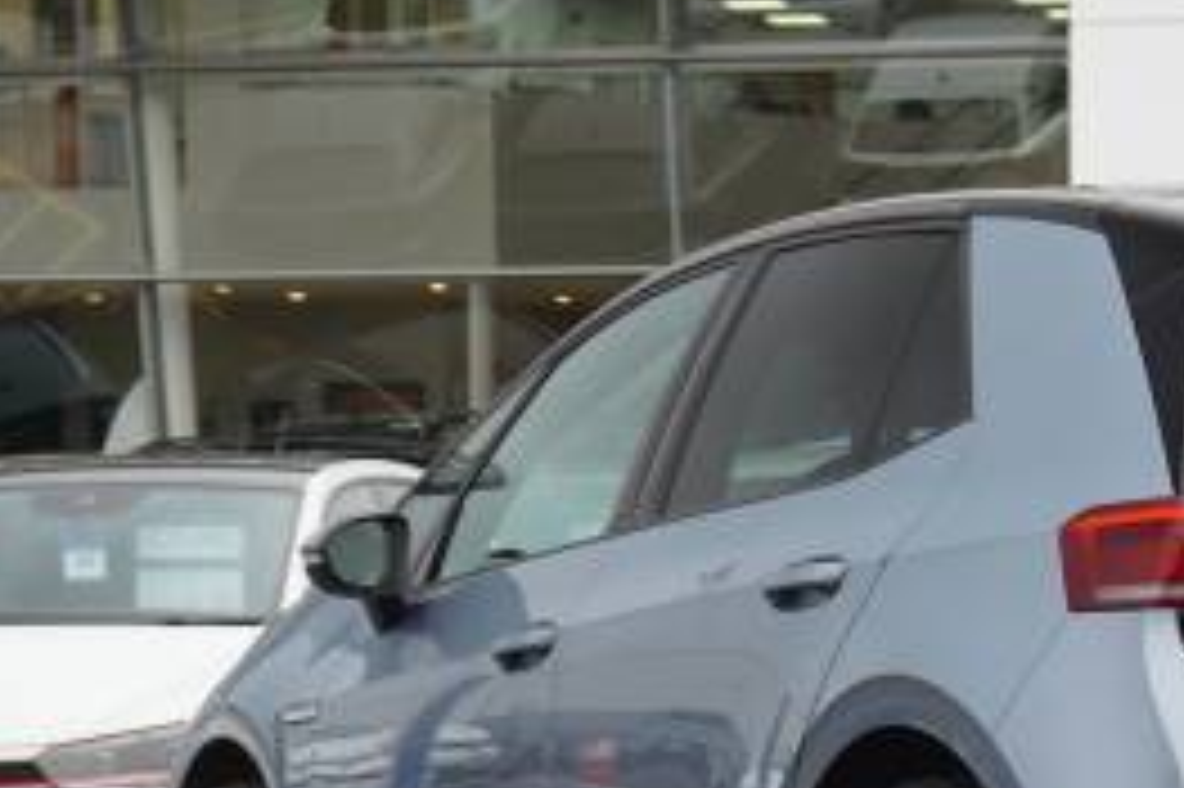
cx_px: 1211
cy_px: 594
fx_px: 4799
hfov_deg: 13.8
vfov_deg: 9.4
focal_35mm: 146
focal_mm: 40
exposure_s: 1/160
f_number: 5.6
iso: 500
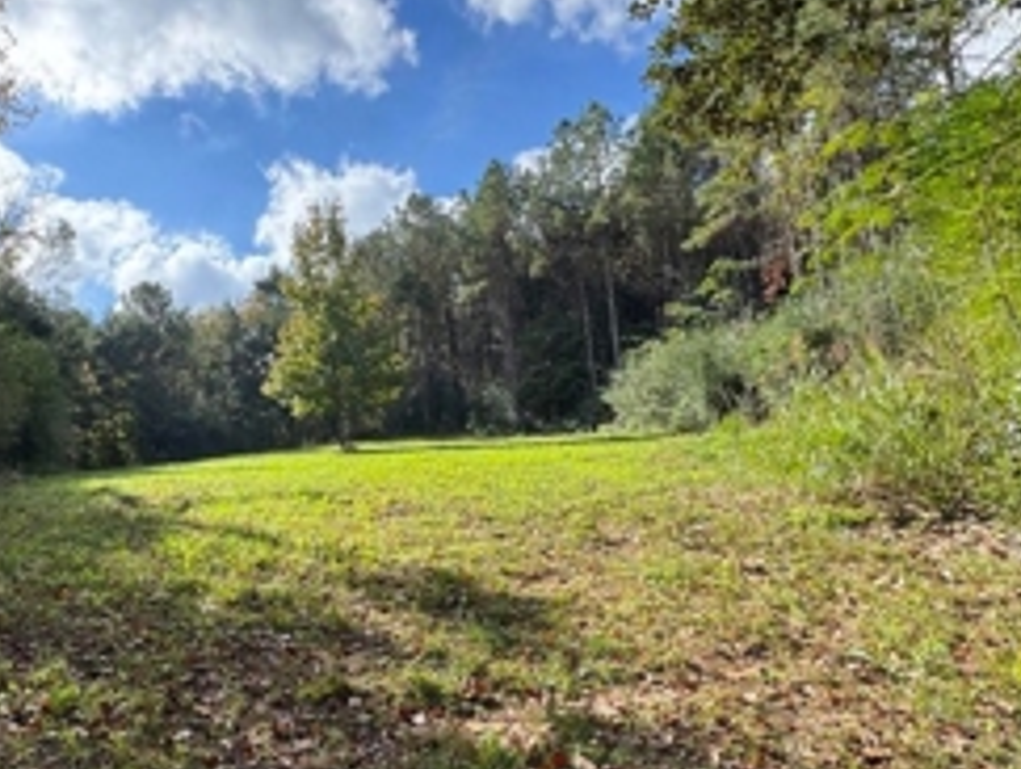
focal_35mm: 23
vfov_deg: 58.7
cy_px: 445
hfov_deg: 71.3
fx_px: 679
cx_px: 328
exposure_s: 1/812
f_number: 2.2
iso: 40
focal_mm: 2.22
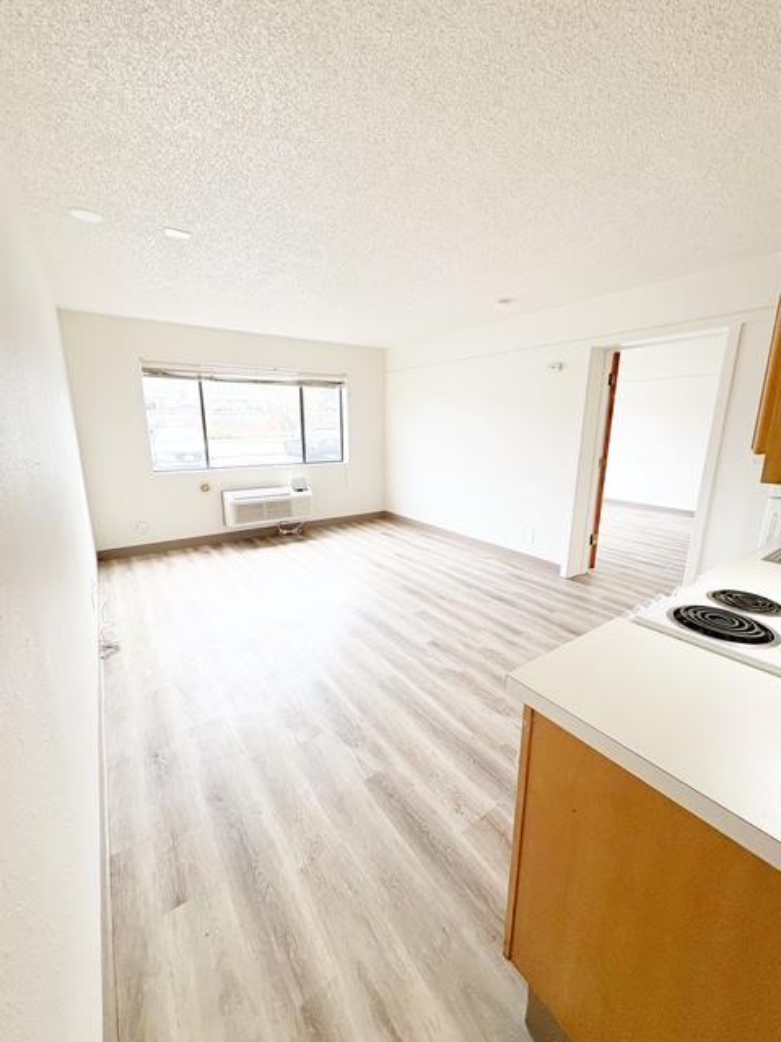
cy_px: 521
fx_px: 421
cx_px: 390
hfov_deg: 85.7
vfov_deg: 102.1
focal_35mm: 14
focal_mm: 2.22
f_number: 2.2
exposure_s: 1/120
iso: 125
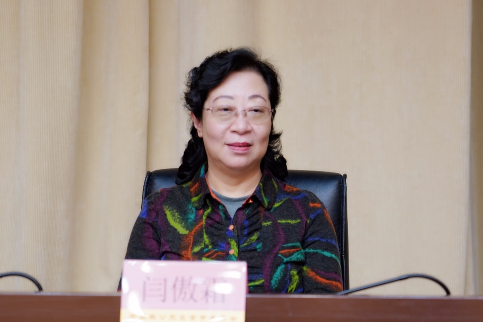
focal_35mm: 72
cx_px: 242
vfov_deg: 18.9
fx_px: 966
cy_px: 161
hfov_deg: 28.1
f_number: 4
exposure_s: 1/30
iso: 400
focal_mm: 72
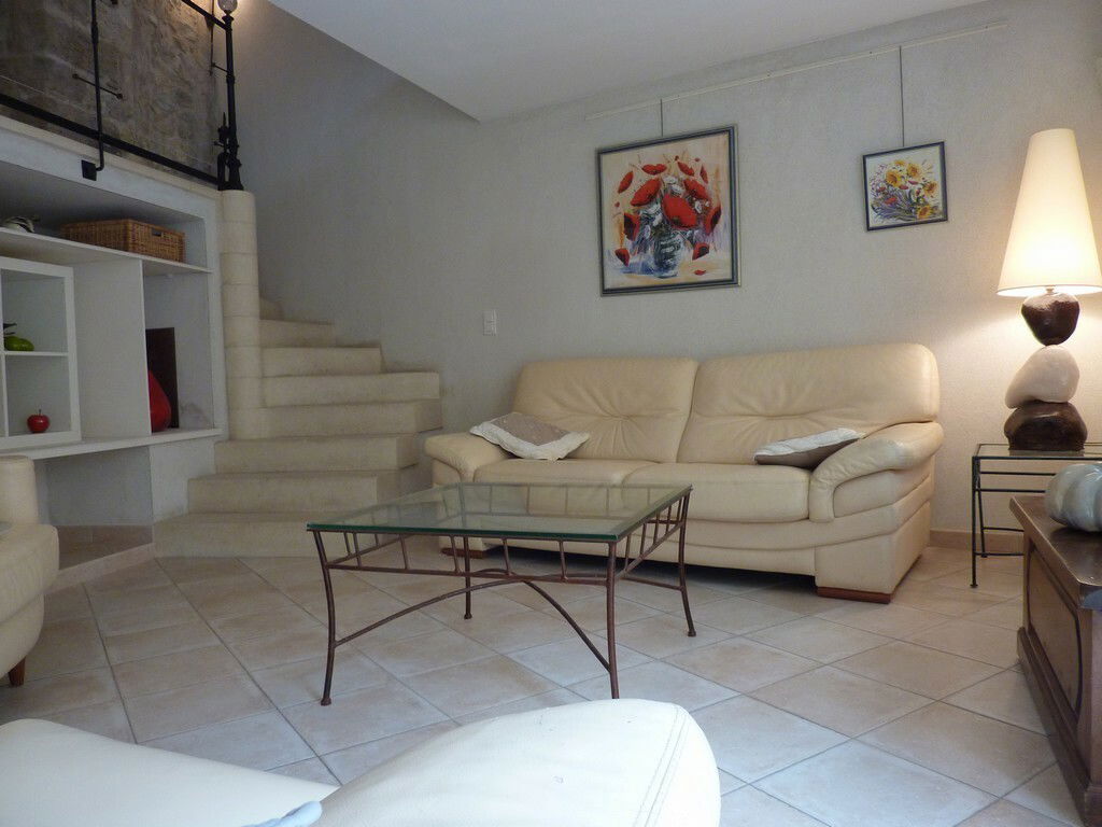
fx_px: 796
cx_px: 551
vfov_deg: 54.9
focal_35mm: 25
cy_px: 414
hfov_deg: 69.4
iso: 200
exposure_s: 1/30
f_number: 3.3
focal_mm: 4.1
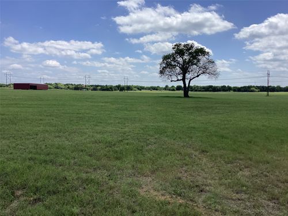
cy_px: 108
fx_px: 258
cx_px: 144
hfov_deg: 58.4
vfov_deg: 45.4
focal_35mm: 31
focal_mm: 3.3
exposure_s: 1/1942
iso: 25
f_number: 2.4
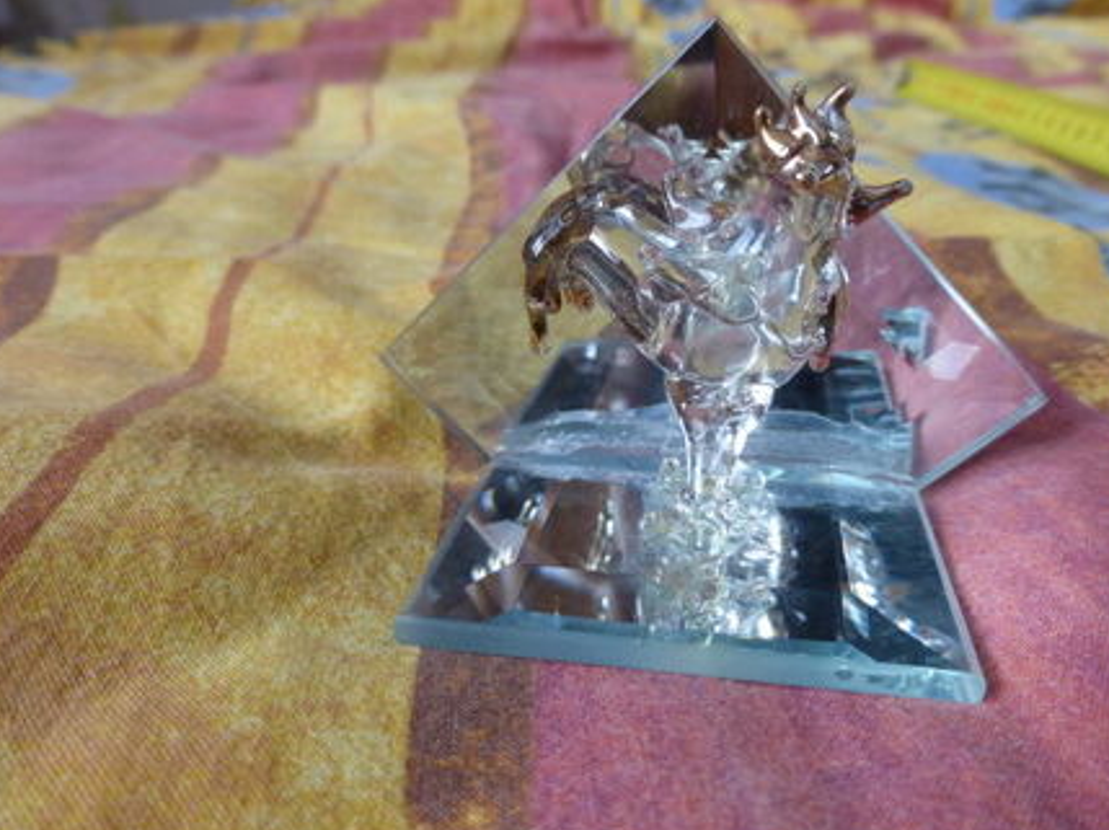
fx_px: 896
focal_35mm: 28
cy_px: 398
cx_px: 602
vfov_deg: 49.7
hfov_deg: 63.4
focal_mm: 4.3
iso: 320
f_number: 3.3
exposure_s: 1/60
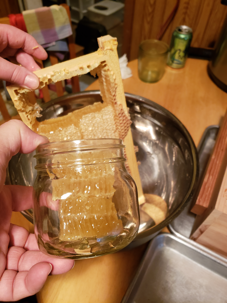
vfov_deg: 67.3
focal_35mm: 26
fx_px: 227
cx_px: 114
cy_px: 152
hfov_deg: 53.1
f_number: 1.5
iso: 250
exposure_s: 1/20
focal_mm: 4.3
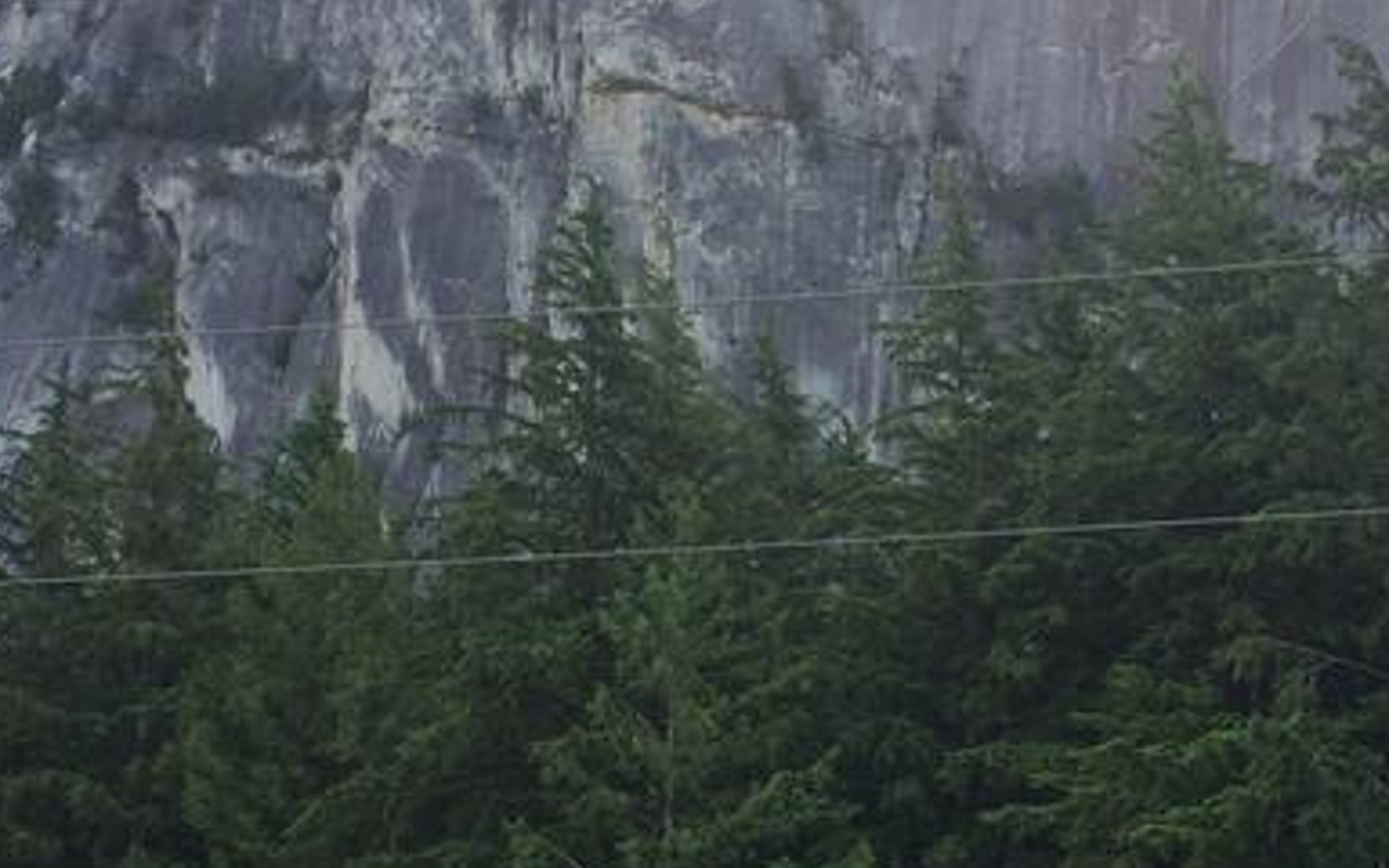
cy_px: 495
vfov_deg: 20.3
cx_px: 991
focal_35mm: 64
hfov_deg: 31.6
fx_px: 2423
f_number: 2.2
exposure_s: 1/507
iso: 32
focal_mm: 4.15
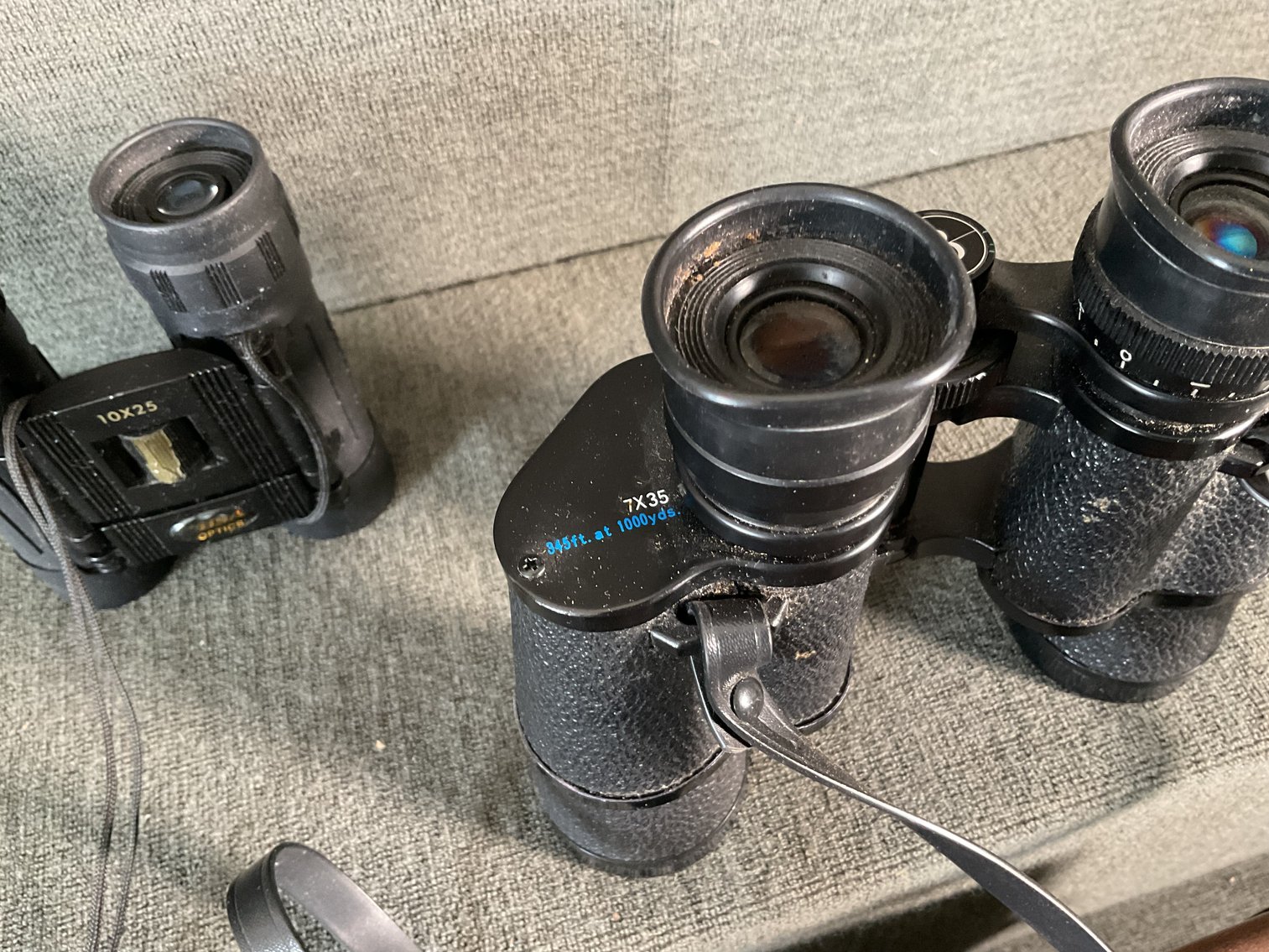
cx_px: 634
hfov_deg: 61.7
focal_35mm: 29
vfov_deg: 48.2
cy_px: 476
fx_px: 1063
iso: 320
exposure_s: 1/30
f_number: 1.8
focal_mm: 3
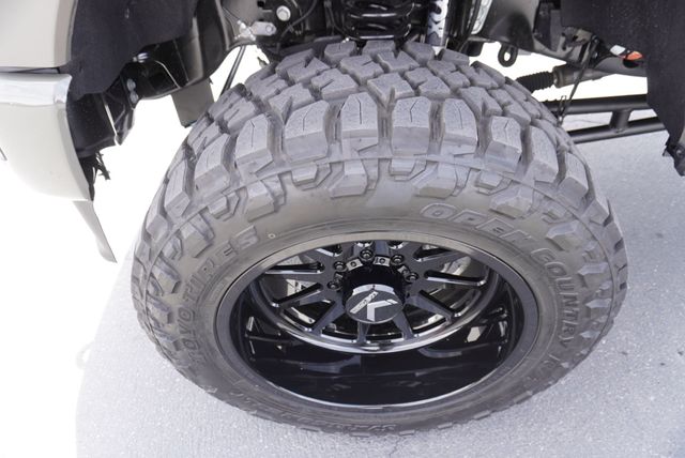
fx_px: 457
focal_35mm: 24
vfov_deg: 53.2
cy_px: 229
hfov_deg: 73.7
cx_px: 342
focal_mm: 16
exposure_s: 1/60
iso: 125
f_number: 4
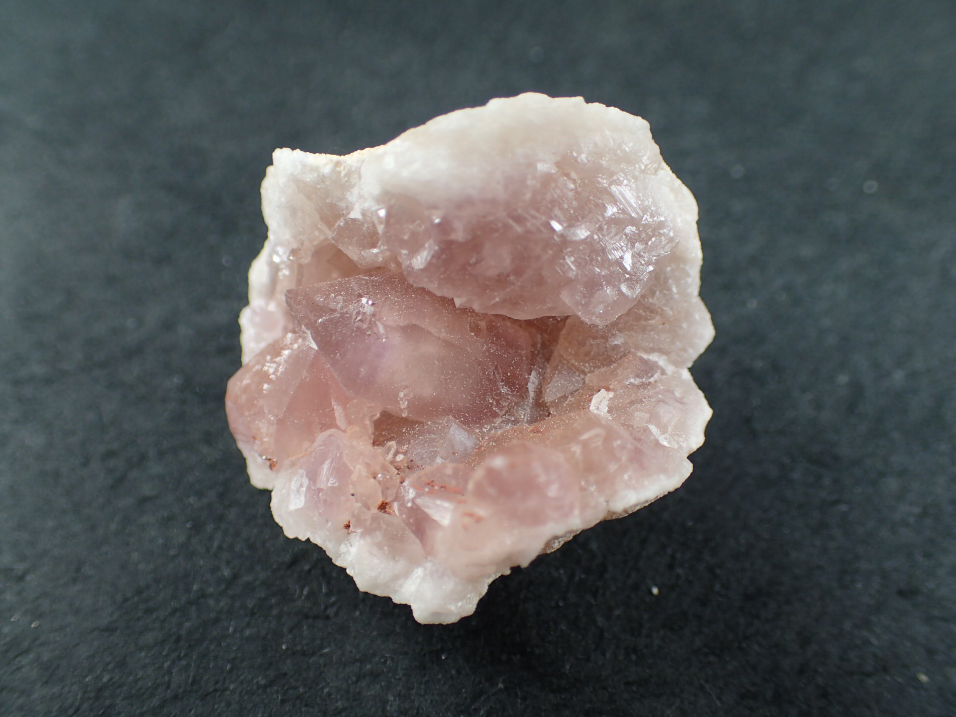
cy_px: 358
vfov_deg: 37.7
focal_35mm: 38
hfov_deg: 49.0
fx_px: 1049
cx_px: 478
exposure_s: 1/160
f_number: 2.7
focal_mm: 6.86
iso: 200
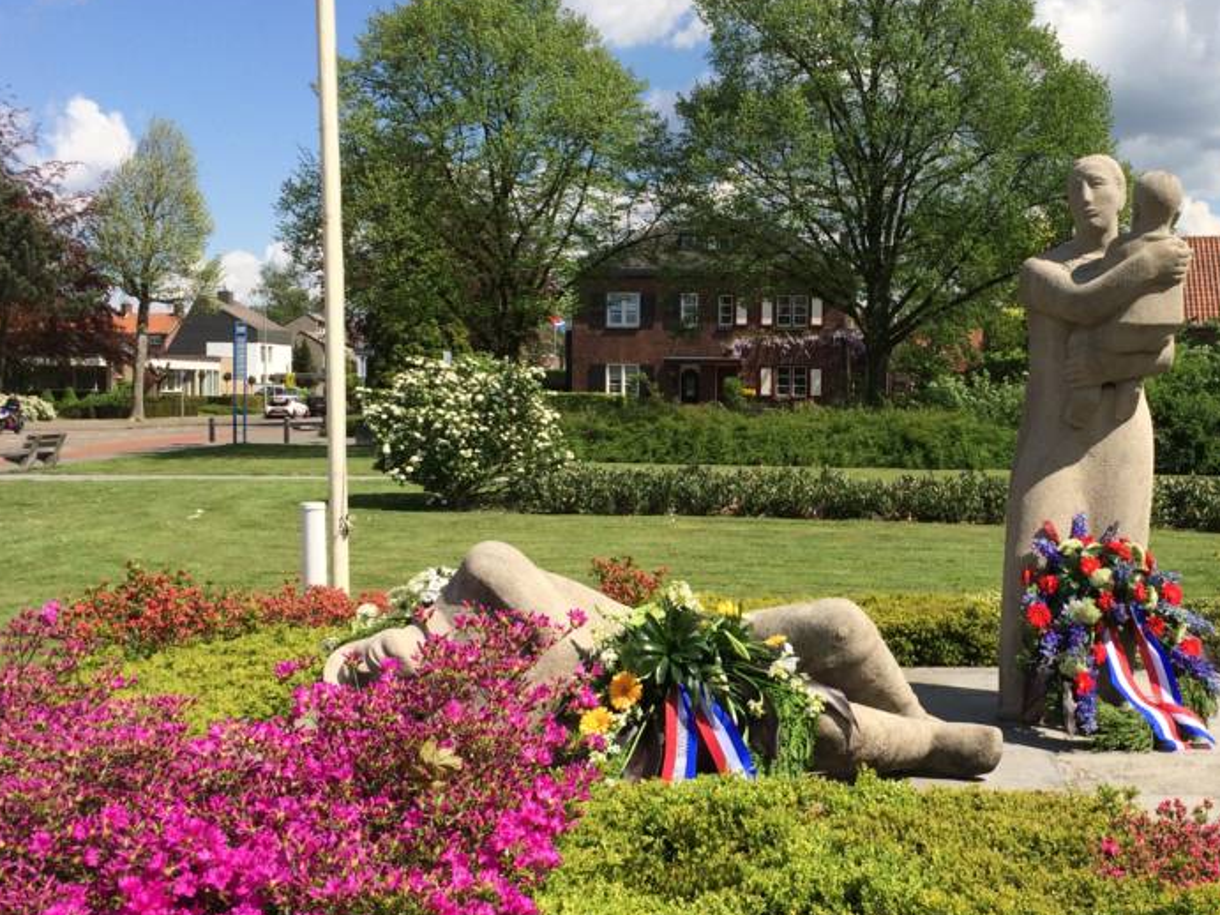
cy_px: 486
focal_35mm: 43
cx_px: 819
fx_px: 1515
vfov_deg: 33.6
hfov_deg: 43.2
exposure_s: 1/2283
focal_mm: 4.15
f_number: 2.2
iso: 32
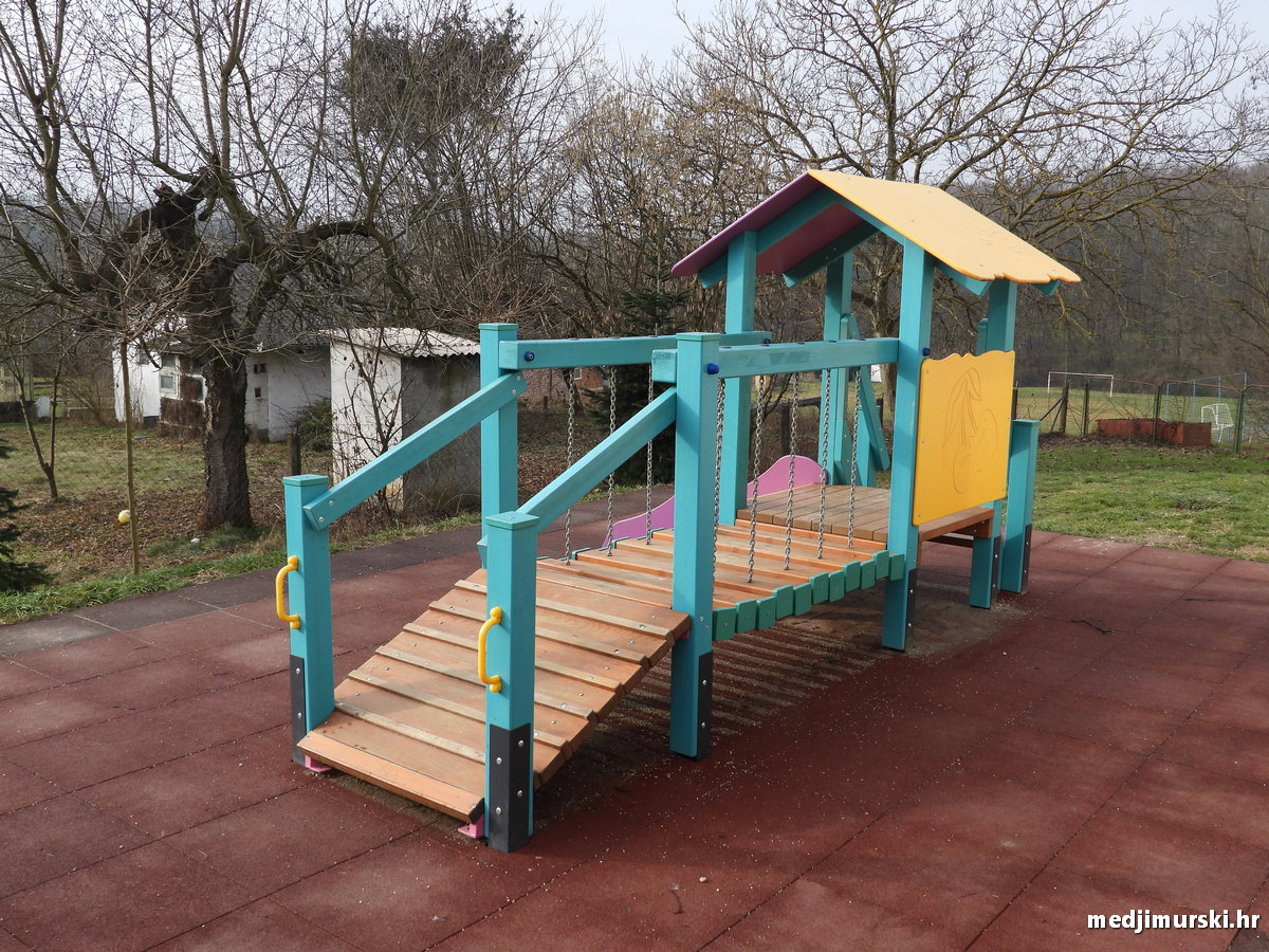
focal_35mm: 32
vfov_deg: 44.2
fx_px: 1173
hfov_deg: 56.8
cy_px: 476
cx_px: 634
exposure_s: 1/640
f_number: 3.2
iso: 100
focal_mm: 5.8
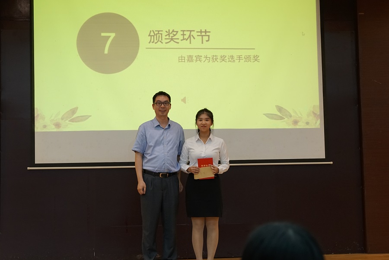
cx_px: 194
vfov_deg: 19.5
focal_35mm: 70
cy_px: 130
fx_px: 756
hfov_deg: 28.8
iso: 2000
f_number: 4
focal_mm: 47
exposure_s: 1/160
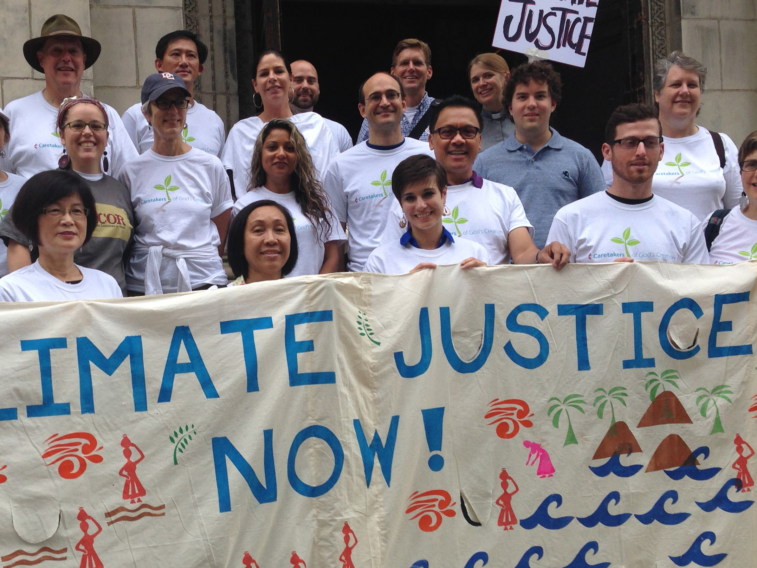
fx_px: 1094
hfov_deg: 37.8
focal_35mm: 50
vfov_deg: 29.1
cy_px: 327
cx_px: 264
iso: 50
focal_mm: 4.12
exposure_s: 1/229
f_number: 2.4
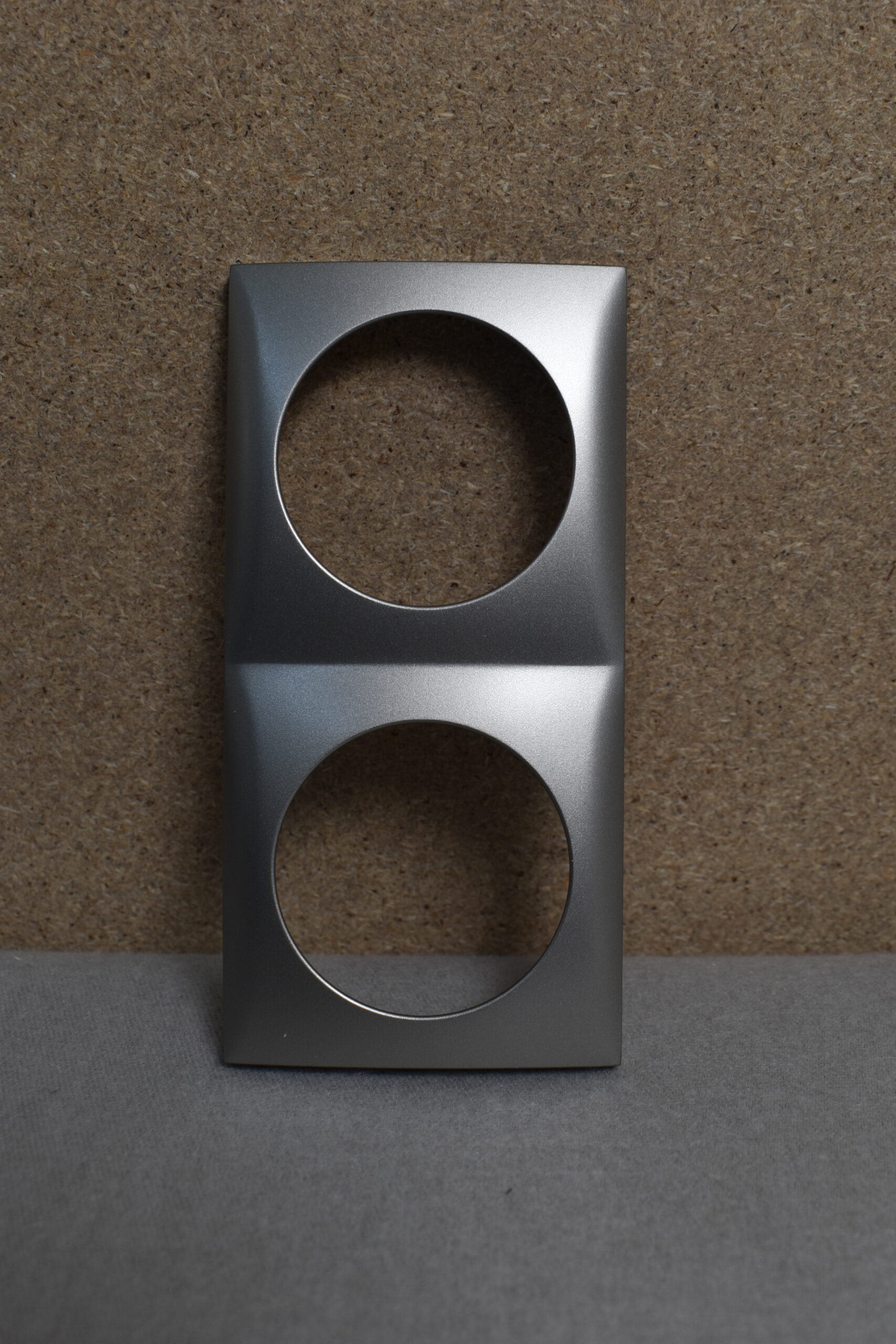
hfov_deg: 31.9
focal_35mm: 42
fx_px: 1568
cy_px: 672
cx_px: 448
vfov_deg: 46.4
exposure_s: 1/60
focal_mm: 28
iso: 200
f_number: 8
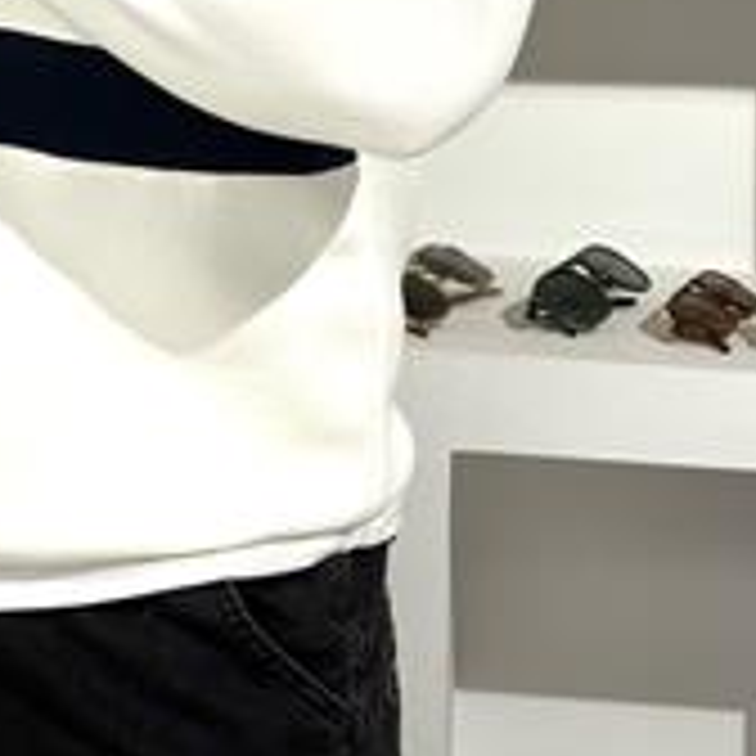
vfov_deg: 14.3
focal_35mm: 118
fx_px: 2916
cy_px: -171
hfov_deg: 14.6
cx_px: 68
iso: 50
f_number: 1.78
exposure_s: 1/100
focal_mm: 6.76
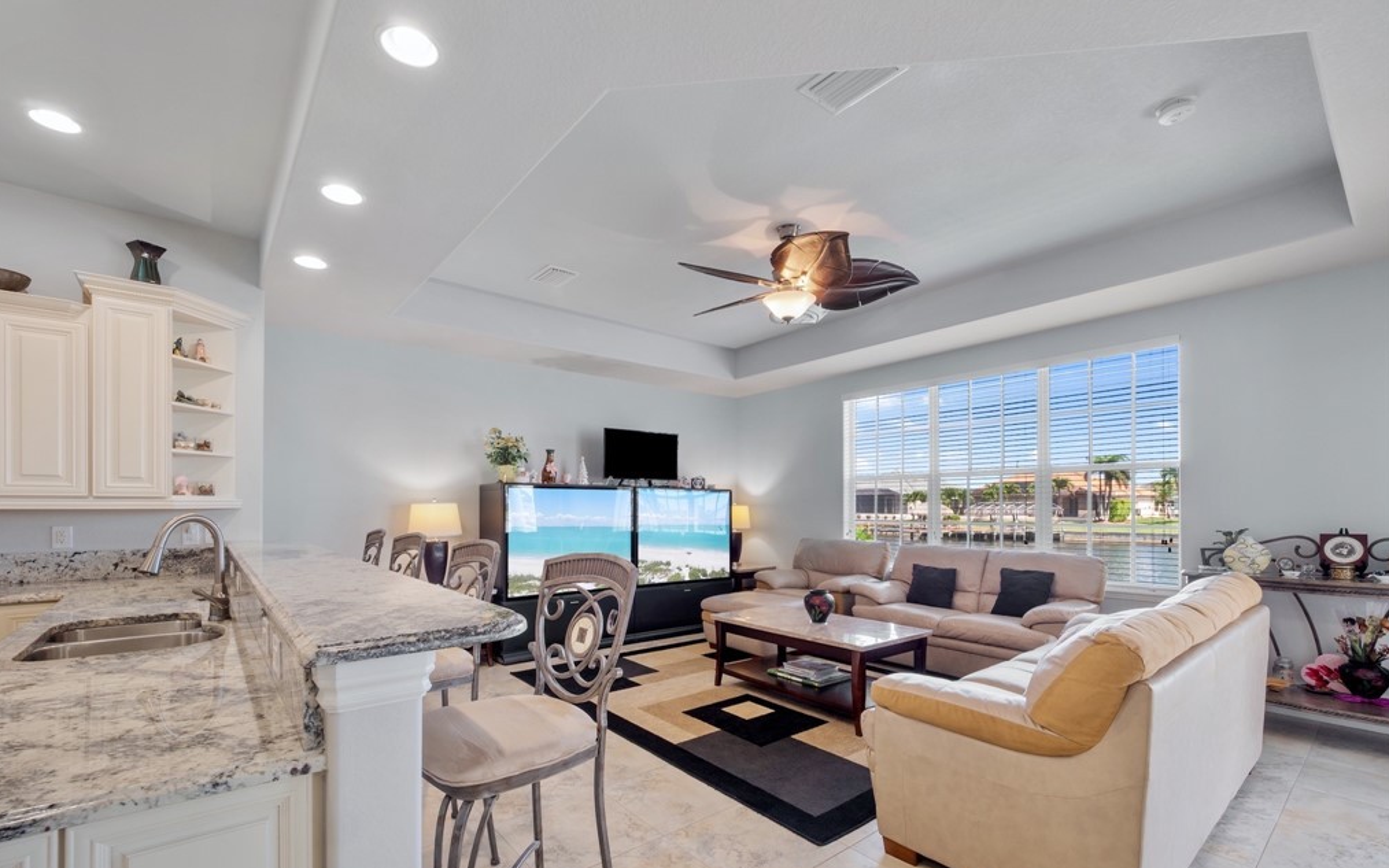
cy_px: 516
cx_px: 692
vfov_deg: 74.1
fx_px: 568
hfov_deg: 101.5
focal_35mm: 15
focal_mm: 7
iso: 200
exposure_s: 1/8
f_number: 7.1
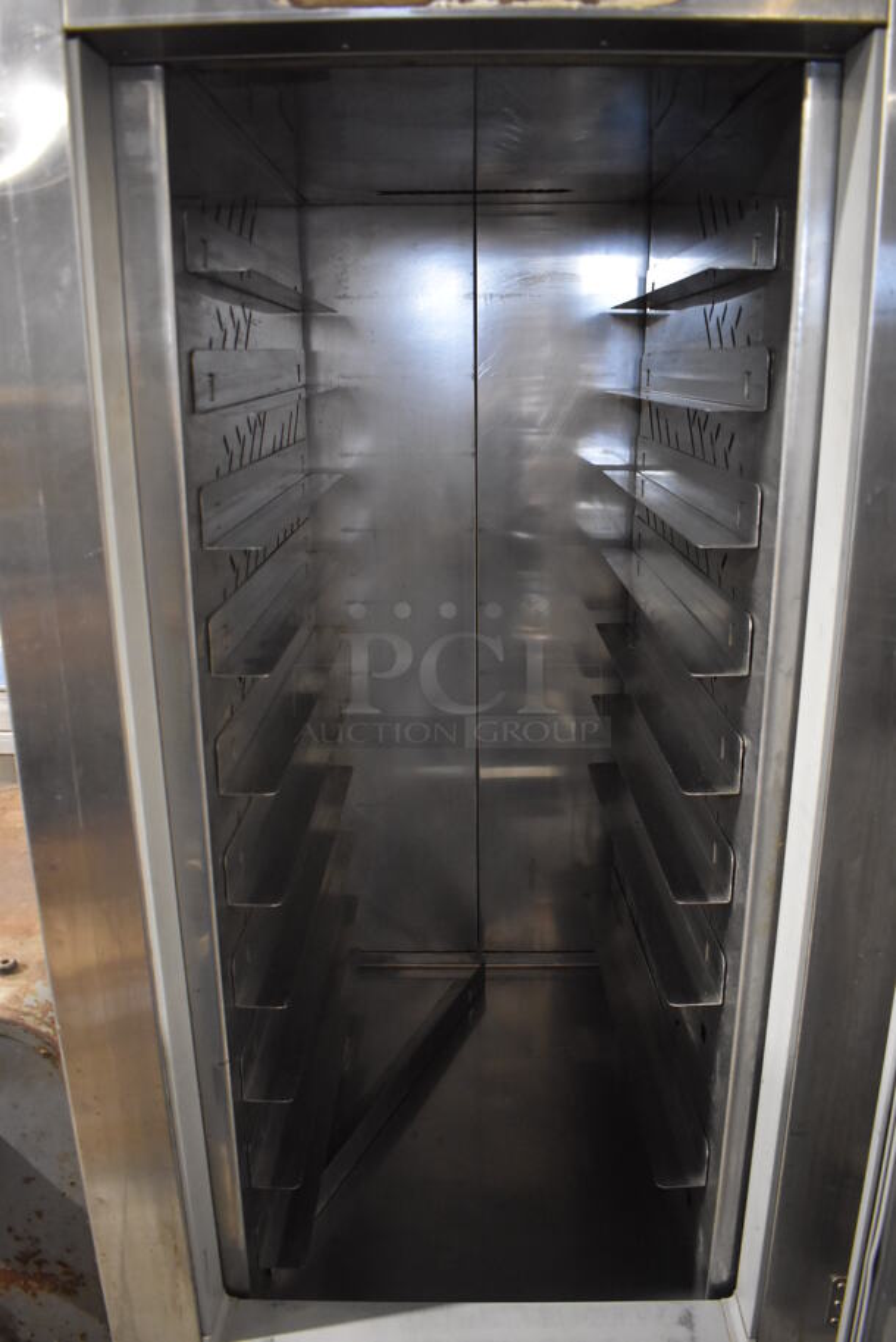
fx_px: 1006
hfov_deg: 48.0
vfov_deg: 67.3
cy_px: 671
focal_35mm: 27
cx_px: 448
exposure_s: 1/30
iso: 3200
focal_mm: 18
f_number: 3.5
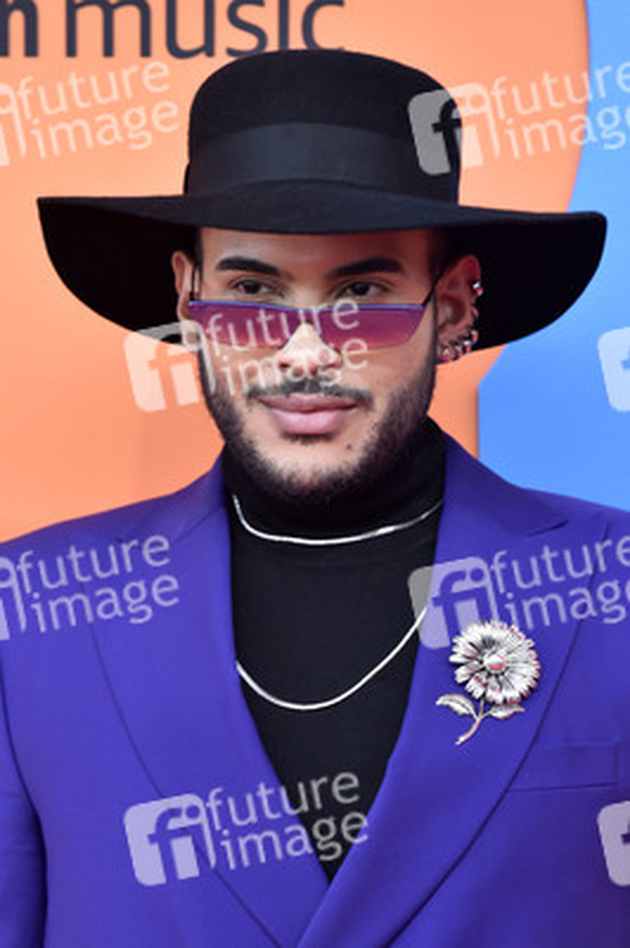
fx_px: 5259
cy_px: 474
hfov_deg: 6.9
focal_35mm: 200
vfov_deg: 10.3
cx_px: 315
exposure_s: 1/250
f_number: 4.5
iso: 1250
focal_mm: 200
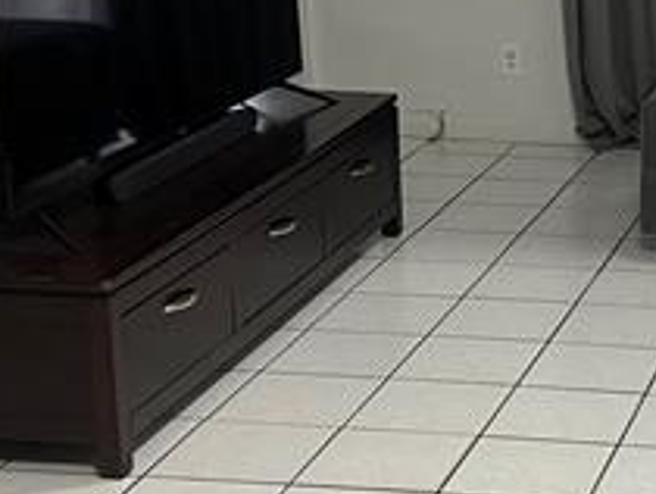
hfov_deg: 18.4
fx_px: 1878
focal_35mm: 99
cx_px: 865
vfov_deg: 15.0
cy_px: 197
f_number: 1.5
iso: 125
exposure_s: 1/60
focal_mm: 5.7
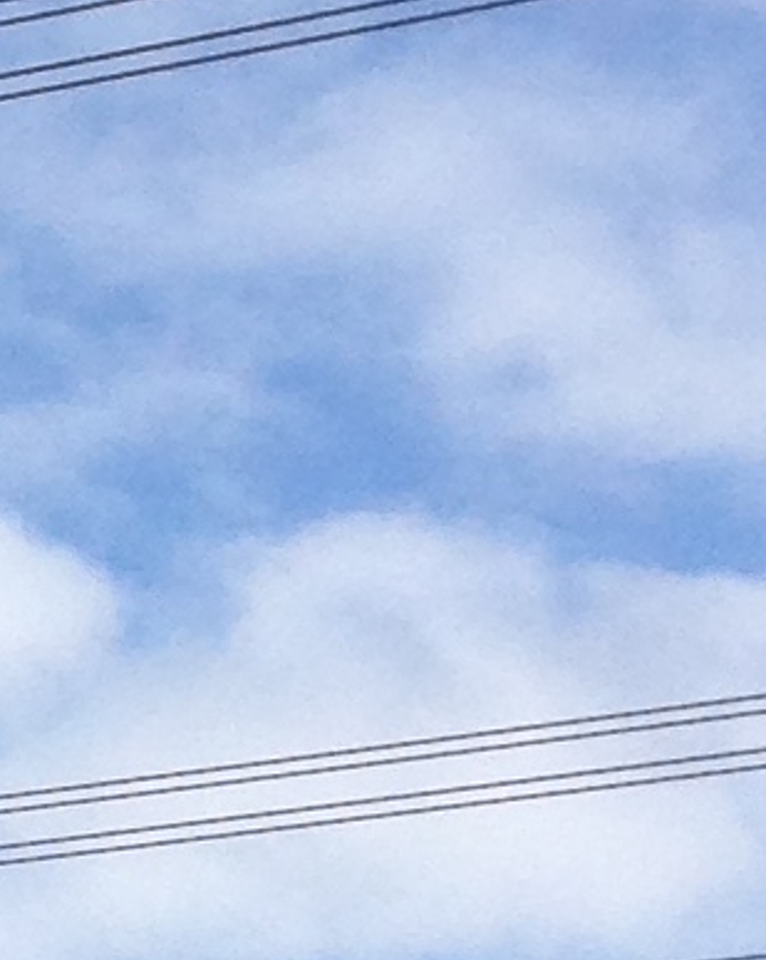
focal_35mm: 272
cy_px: 1476
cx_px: -2097
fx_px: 7717
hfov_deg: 5.2
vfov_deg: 7.0
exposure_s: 1/1085
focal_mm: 4.13
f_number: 2.4
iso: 50
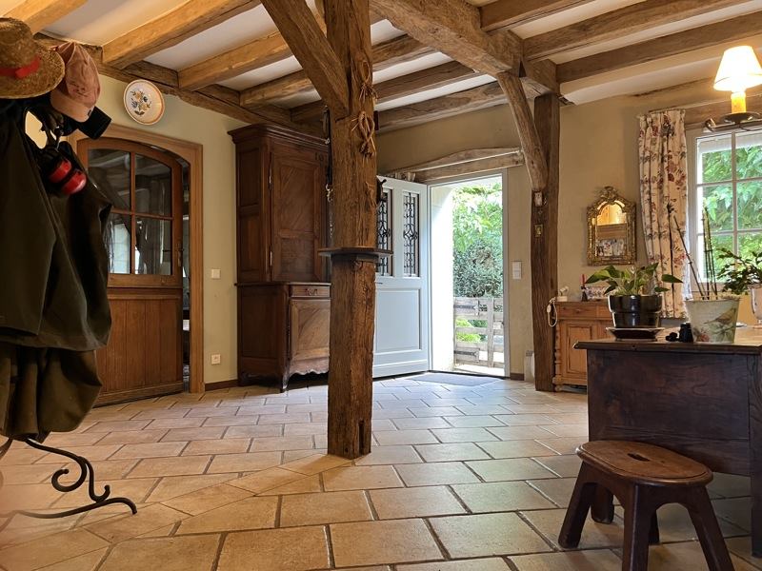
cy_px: 286
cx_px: 381
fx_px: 572
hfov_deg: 67.3
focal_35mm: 26
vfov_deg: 53.1
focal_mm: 5.1
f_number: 1.6
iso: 200
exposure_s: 1/50
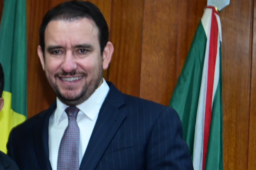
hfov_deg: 13.8
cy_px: 174
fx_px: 1045
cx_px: 16
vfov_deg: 9.3
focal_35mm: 147
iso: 3200
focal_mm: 66
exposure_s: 1/125
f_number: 6.3
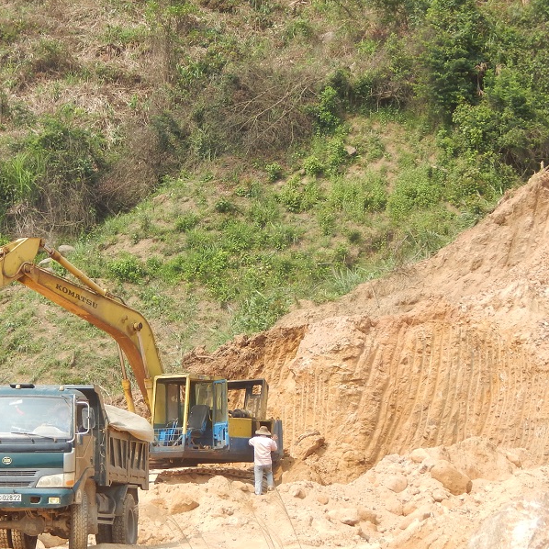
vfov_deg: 11.2
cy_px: 326
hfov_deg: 11.2
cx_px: 115
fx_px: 2799
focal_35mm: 156
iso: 125
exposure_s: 1/400
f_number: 4.5
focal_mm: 18.7
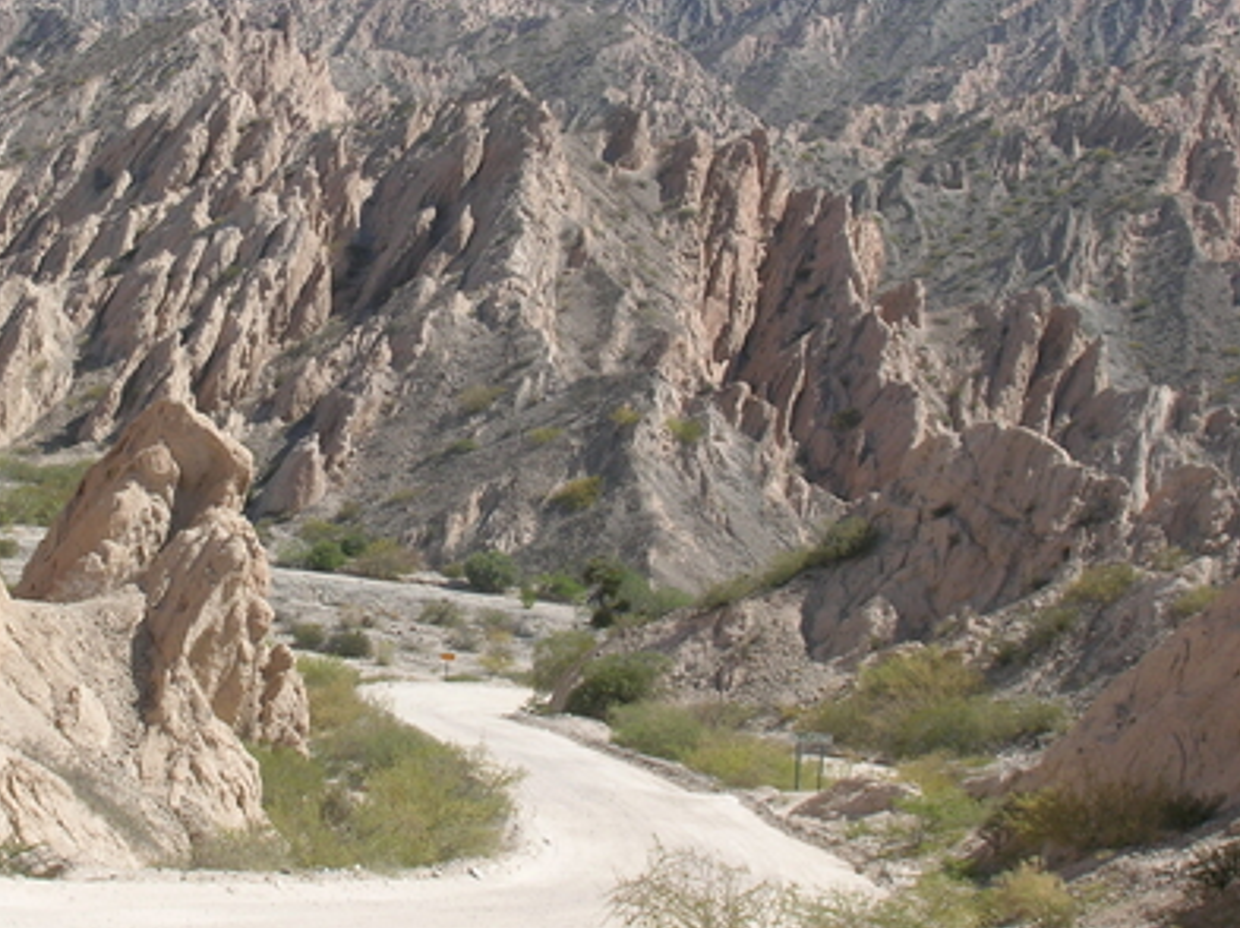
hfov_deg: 18.3
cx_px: 353
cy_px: 347
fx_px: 3829
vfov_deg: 13.8
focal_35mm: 107
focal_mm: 11.7
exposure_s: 1/167
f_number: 6.6
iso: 50
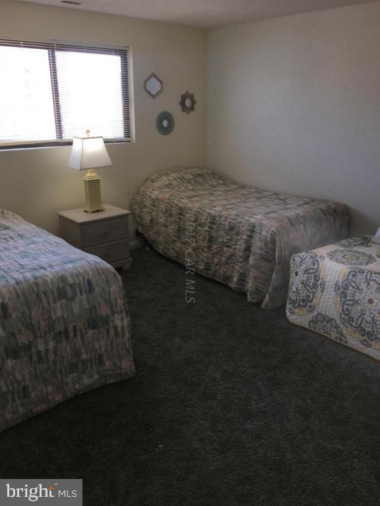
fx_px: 424
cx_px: 190
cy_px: 253
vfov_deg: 61.7
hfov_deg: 48.2
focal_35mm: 29
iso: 25
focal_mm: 4.15
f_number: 2.2
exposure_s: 1/74
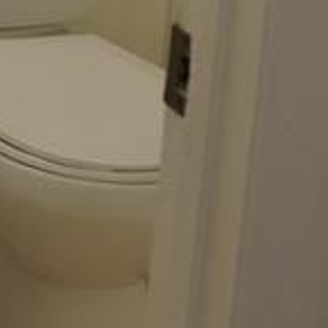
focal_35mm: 166
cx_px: -258
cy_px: -203
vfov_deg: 10.1
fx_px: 1780
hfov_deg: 10.0
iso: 320
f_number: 4
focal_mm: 16
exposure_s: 1/160
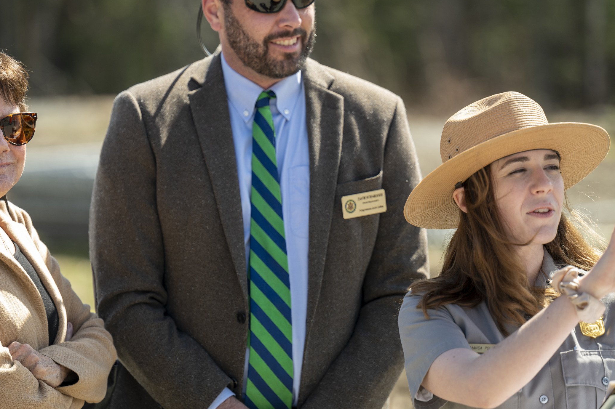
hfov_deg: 10.1
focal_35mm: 204
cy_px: 199
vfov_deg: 6.7
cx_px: 274
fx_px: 3483
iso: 100
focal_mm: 140
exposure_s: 1/500
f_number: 2.8
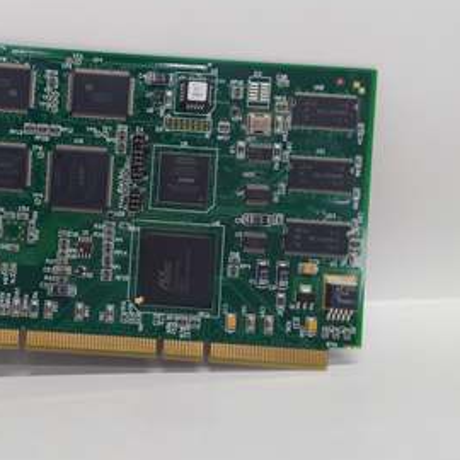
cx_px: 92
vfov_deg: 32.2
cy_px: 201
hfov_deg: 31.4
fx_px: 797
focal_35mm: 53
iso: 144
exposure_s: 1/33
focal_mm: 3.79
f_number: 2
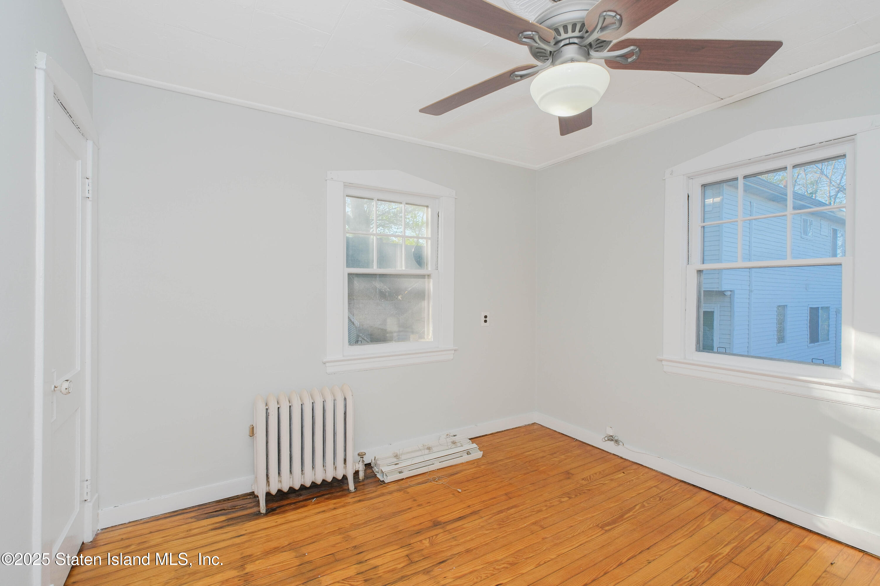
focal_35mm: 15
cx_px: 440
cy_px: 293
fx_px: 367
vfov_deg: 77.3
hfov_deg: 100.4
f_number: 8
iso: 320
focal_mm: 10
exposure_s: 1/80
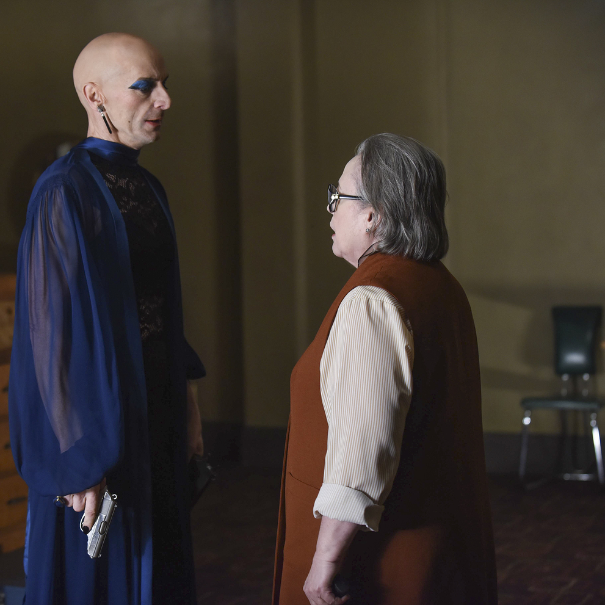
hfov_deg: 19.3
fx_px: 1780
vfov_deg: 19.3
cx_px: 219
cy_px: 302
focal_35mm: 90
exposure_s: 1/160
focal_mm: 70
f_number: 3.2
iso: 1600
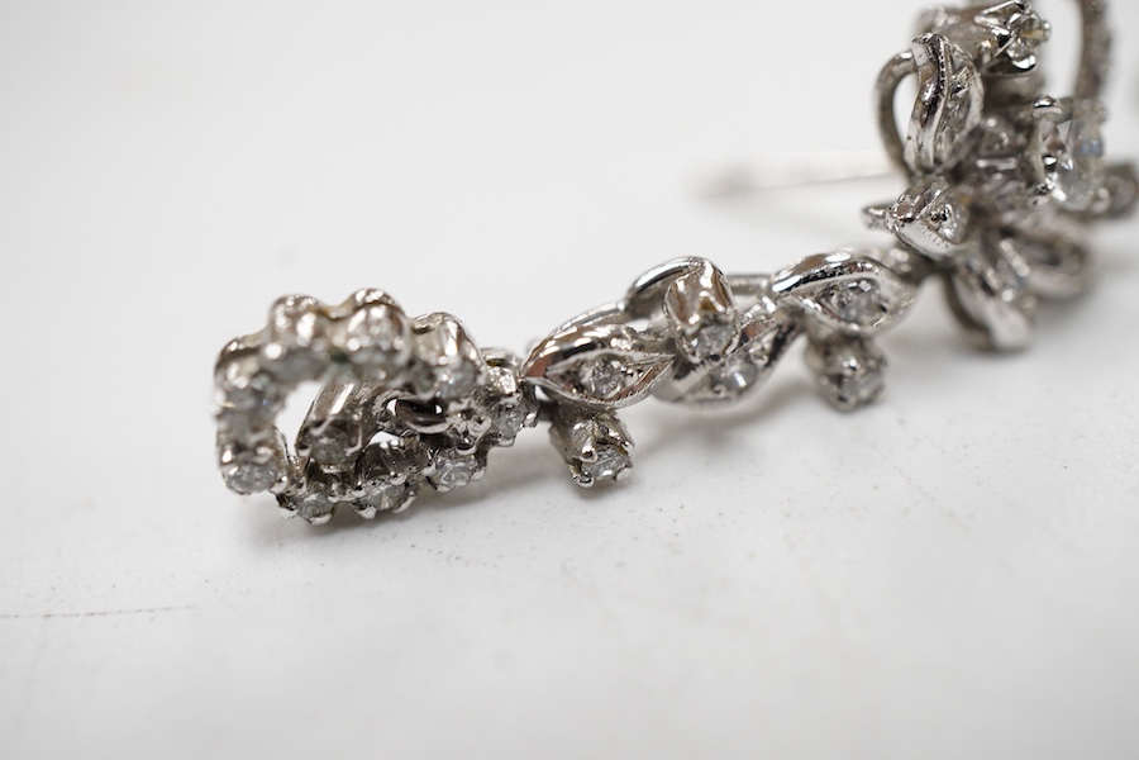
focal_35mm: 45
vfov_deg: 29.9
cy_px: 380
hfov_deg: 43.6
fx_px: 1424
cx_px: 570
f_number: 10
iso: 1250
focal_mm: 30
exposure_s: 1/125
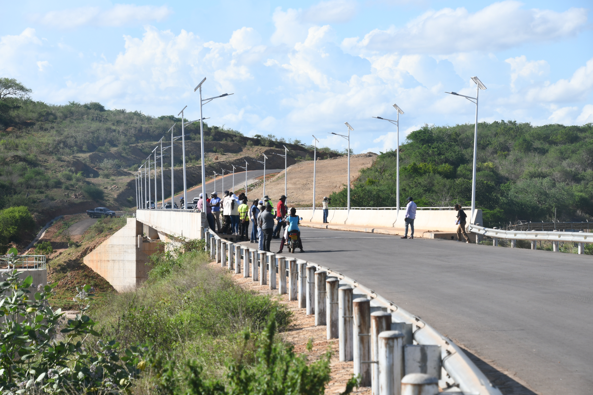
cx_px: 296
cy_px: 198
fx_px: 2339
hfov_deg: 14.4
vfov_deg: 9.7
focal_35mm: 142
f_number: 13
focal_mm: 95
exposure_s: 1/320
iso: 200
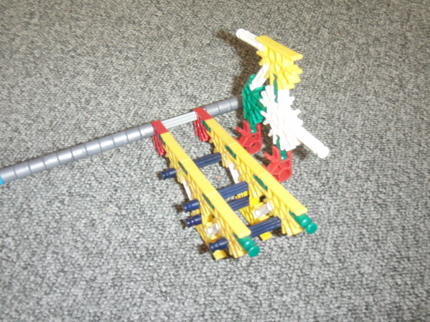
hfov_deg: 49.0
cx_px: 215
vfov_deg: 37.7
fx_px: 472
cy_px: 161
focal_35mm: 38
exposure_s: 1/40
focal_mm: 6.66
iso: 400
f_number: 3.9
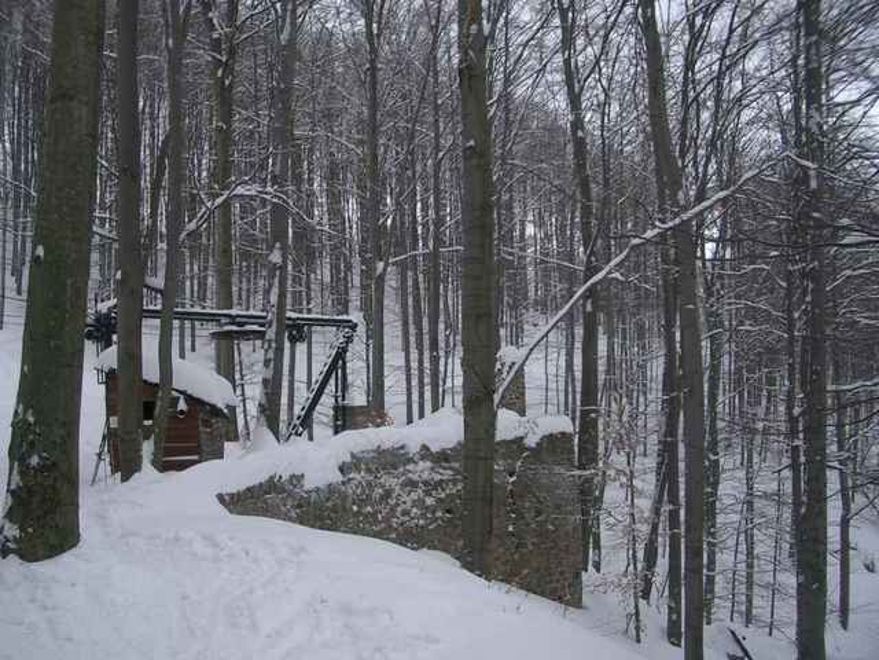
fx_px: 889
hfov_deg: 52.6
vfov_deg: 40.7
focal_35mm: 35
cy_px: 330
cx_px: 440
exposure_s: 1/100
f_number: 4.3
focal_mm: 5.8
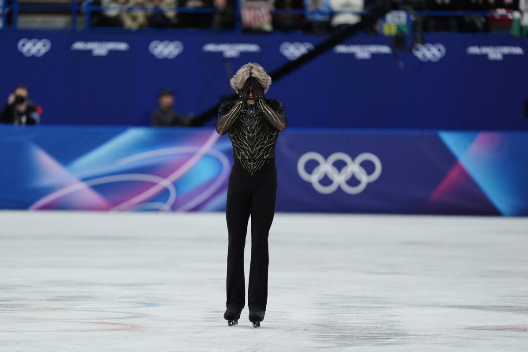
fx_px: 4400
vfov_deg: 4.6
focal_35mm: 300
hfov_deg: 6.9
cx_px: 264
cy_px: 176
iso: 2000
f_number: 2.8
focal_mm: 300
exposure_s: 1/2000
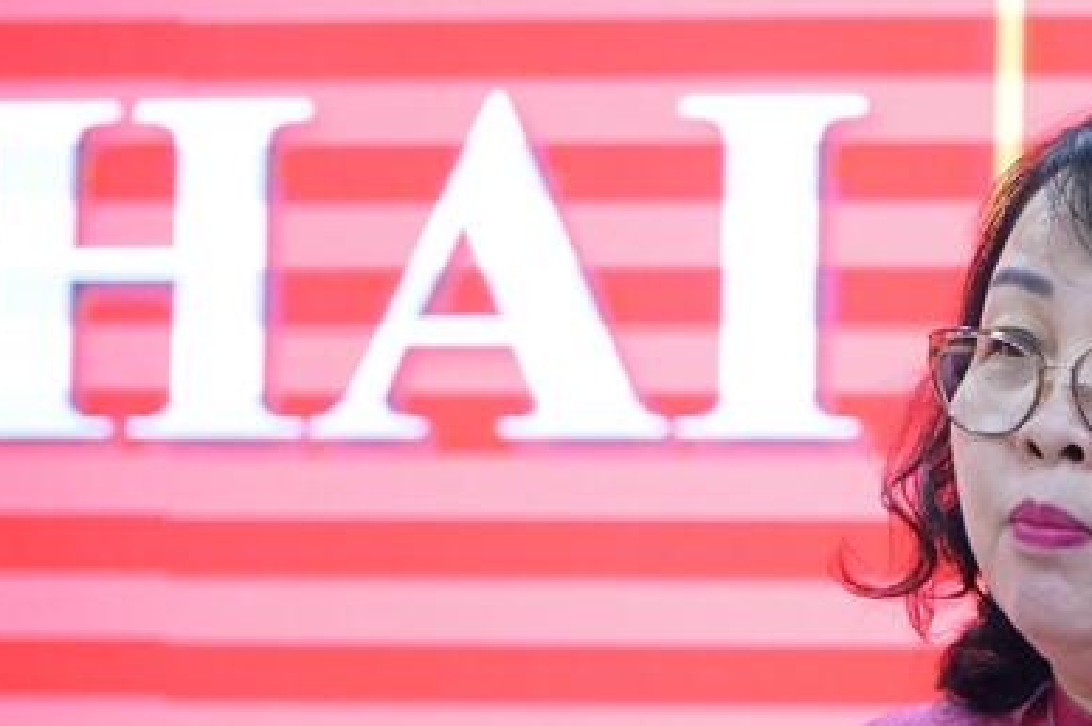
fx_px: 9819
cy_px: 522
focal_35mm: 324
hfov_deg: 6.3
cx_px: 1112
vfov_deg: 4.2
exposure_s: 1/160
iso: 4000
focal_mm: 105
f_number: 4
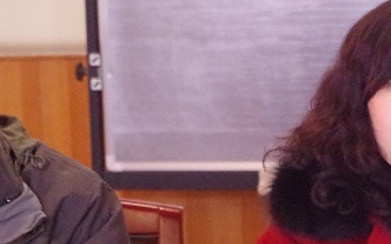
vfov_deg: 7.0
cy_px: 184
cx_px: 421
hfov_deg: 11.1
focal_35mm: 187
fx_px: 1993
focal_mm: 55
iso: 8000
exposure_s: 1/80
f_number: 5.6
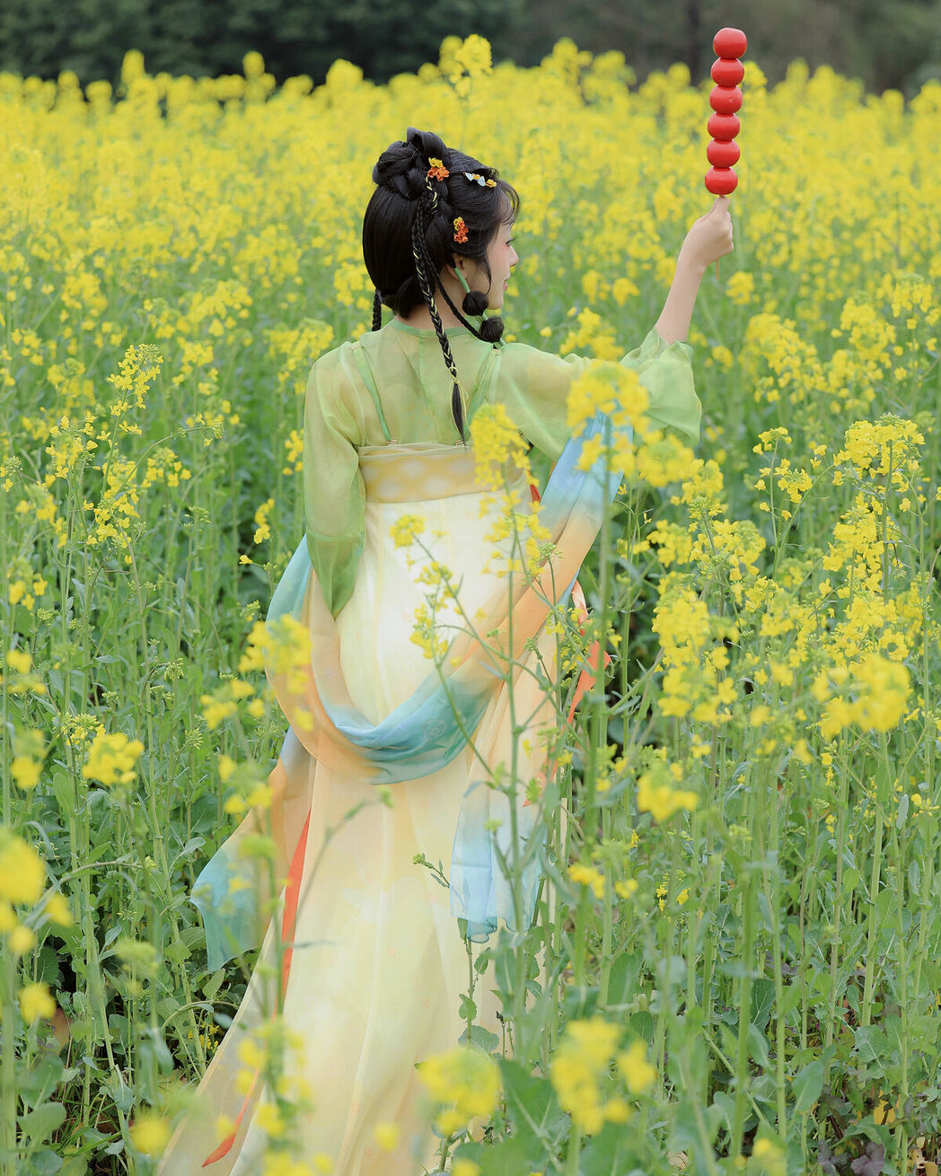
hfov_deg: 19.4
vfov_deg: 24.1
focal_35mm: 79
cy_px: 539
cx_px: 470
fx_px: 2750
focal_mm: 70
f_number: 2.8
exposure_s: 1/400
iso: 400
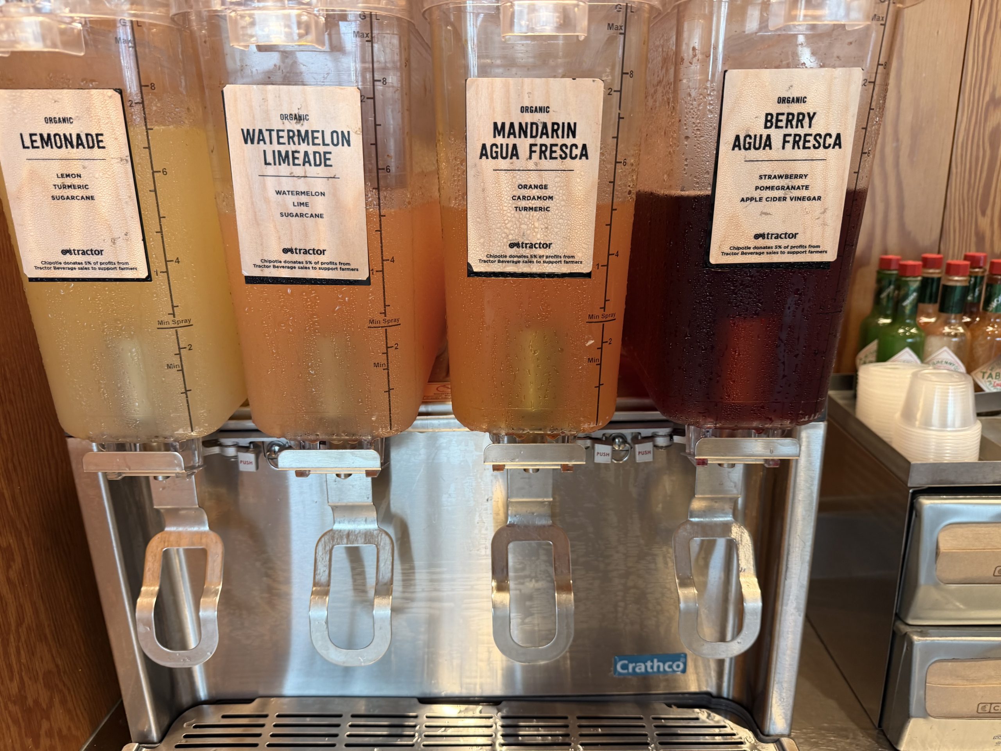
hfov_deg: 71.6
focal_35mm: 24
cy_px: 376
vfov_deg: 56.8
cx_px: 500
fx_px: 694
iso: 160
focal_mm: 6.76
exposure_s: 1/60
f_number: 1.78
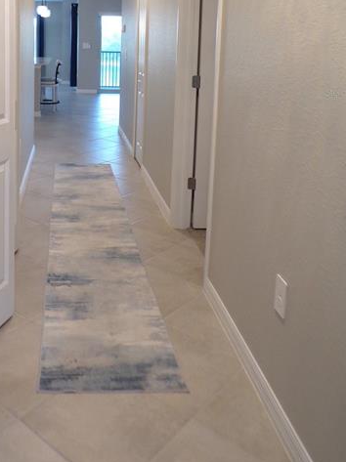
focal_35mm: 39
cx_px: 88
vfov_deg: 45.5
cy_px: 92
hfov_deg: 36.0
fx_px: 520
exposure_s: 1/34
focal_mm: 4.3
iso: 187
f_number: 3
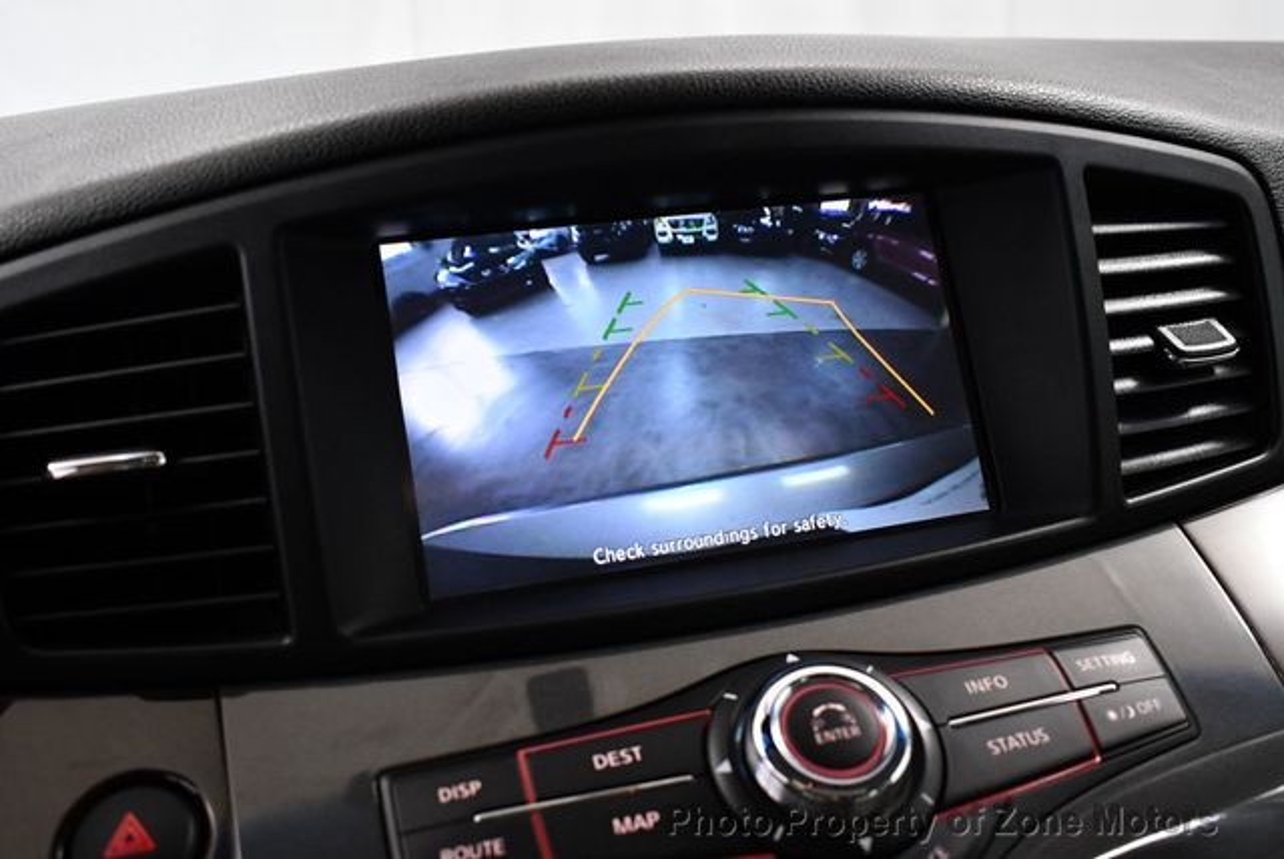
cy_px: 430
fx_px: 1285
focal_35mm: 36
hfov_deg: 53.1
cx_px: 642
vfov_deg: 36.9
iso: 2000
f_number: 3.5
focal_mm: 18
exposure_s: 1/125
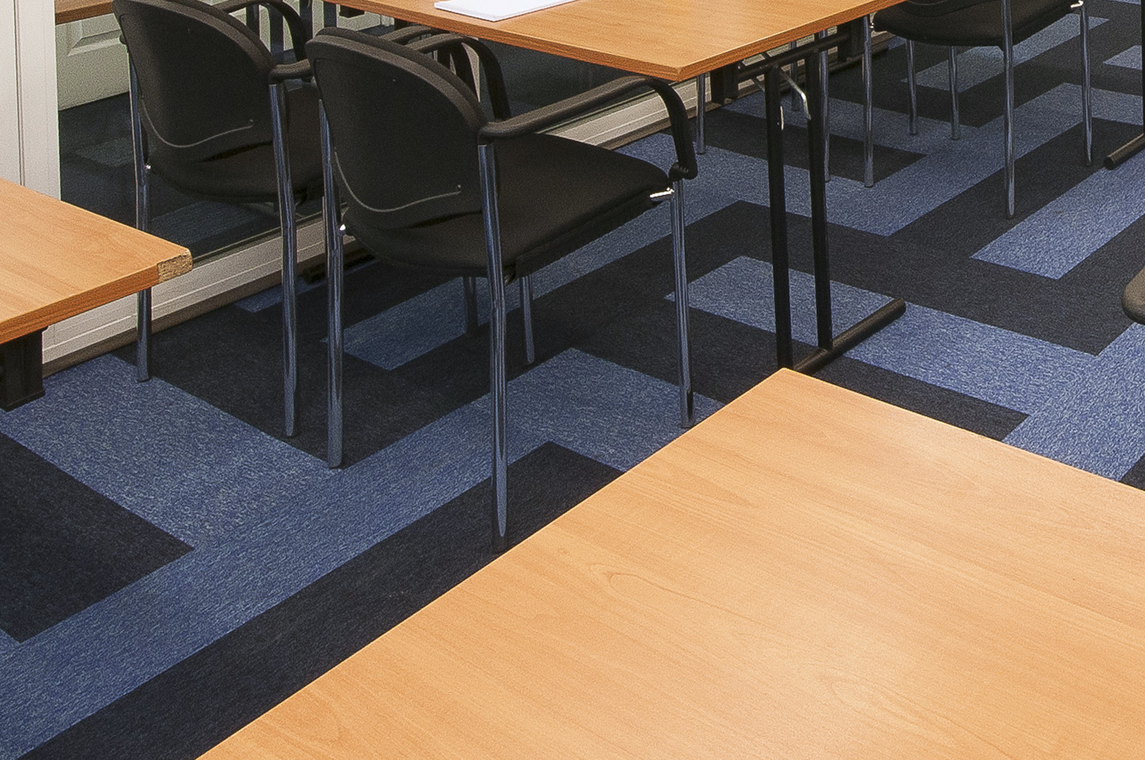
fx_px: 1239
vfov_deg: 30.9
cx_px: 1075
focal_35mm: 39
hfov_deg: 44.2
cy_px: -46
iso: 200
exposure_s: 1/8
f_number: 10
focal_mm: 10
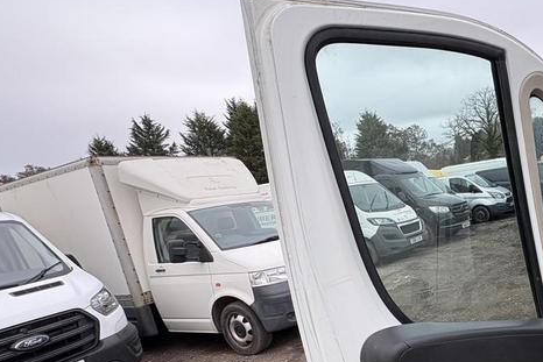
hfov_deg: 59.8
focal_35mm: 28
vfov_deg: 44.4
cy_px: 284
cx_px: 442
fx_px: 422
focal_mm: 2.22
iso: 40
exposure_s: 1/218
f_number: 2.2
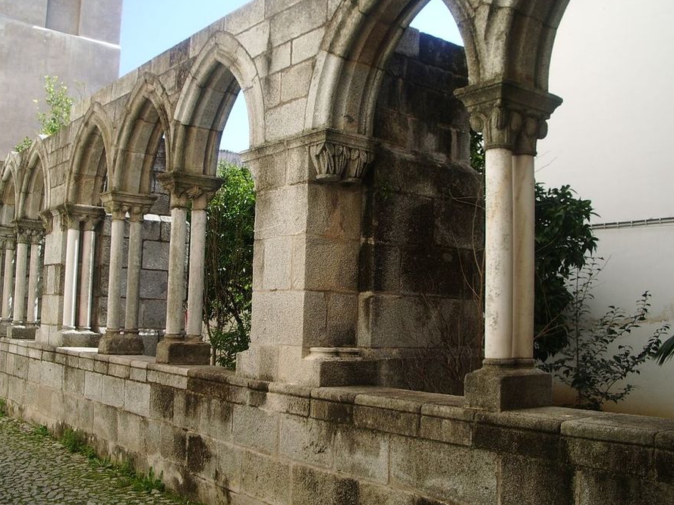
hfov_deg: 47.8
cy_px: 237
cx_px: 318
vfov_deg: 36.8
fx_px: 759
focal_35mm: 39
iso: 50
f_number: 4.3
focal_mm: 5.8
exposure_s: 1/200
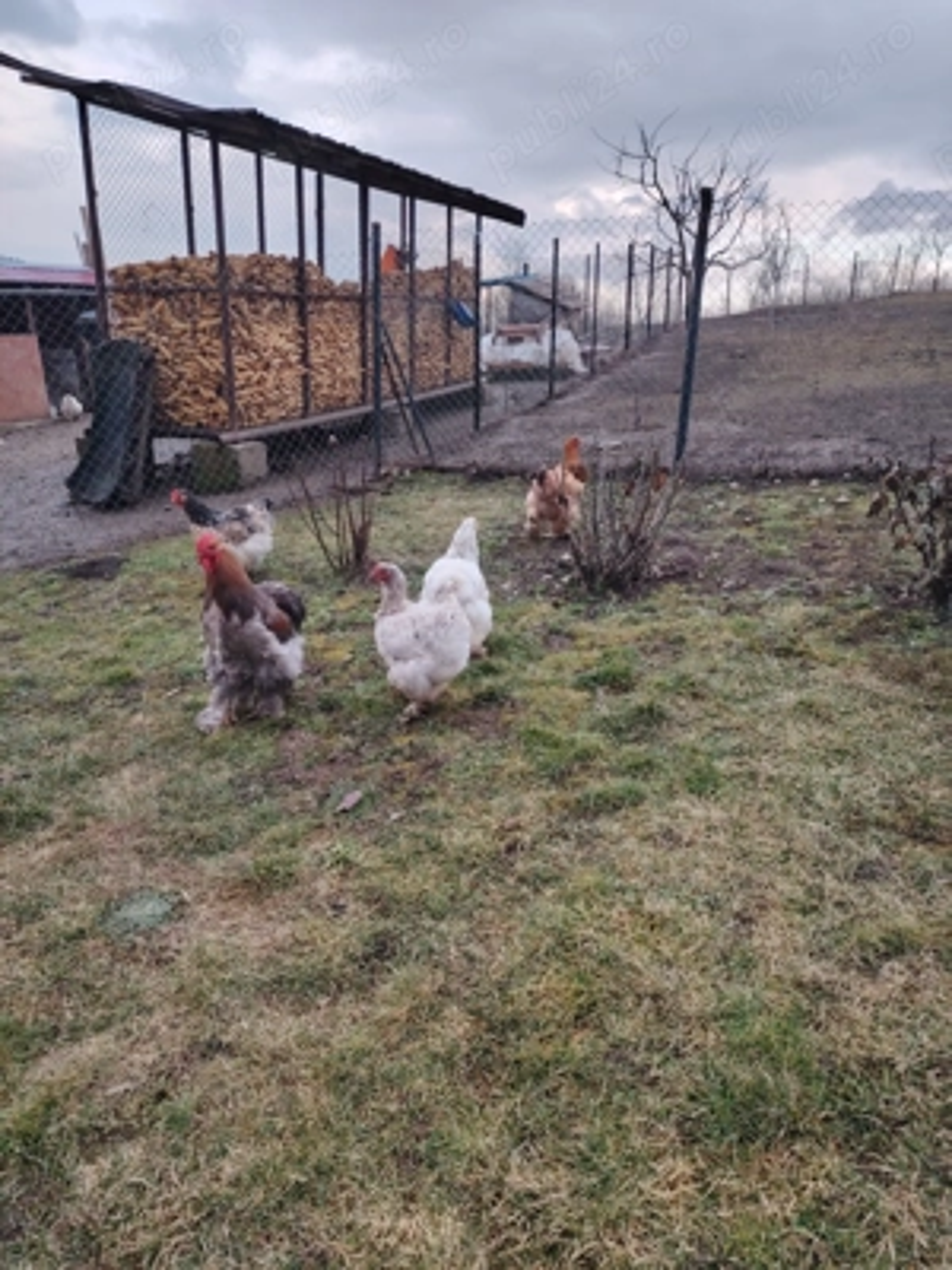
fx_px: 880
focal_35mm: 24
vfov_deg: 71.6
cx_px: 476
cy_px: 635
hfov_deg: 56.8
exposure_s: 1/900
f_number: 1.75
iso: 791
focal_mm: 5.25
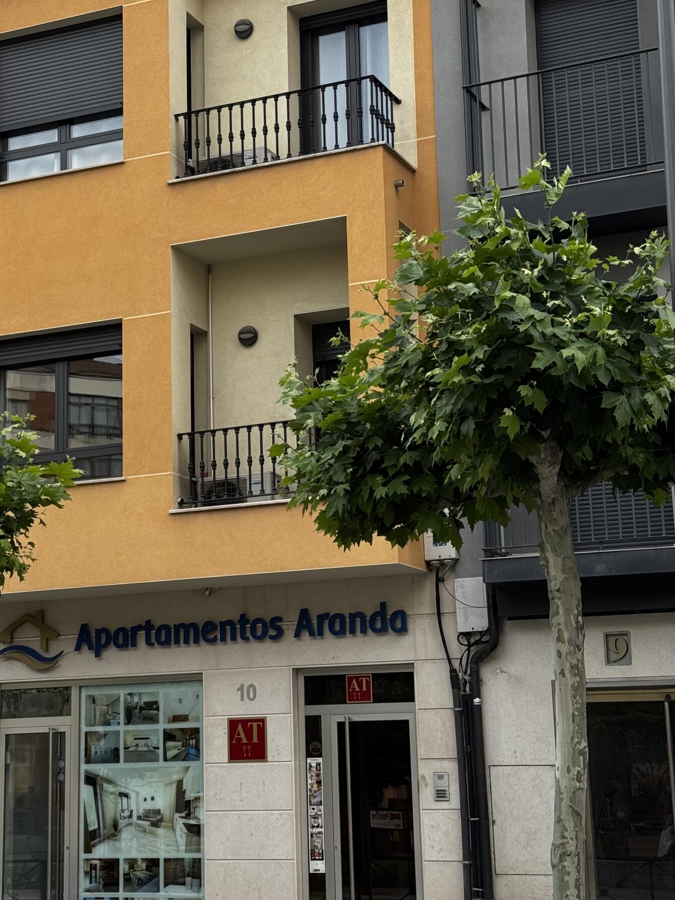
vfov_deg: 28.1
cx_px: 214
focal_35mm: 69
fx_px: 1794
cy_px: 390
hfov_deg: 21.2
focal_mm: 6.76
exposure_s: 1/715
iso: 64
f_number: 1.78
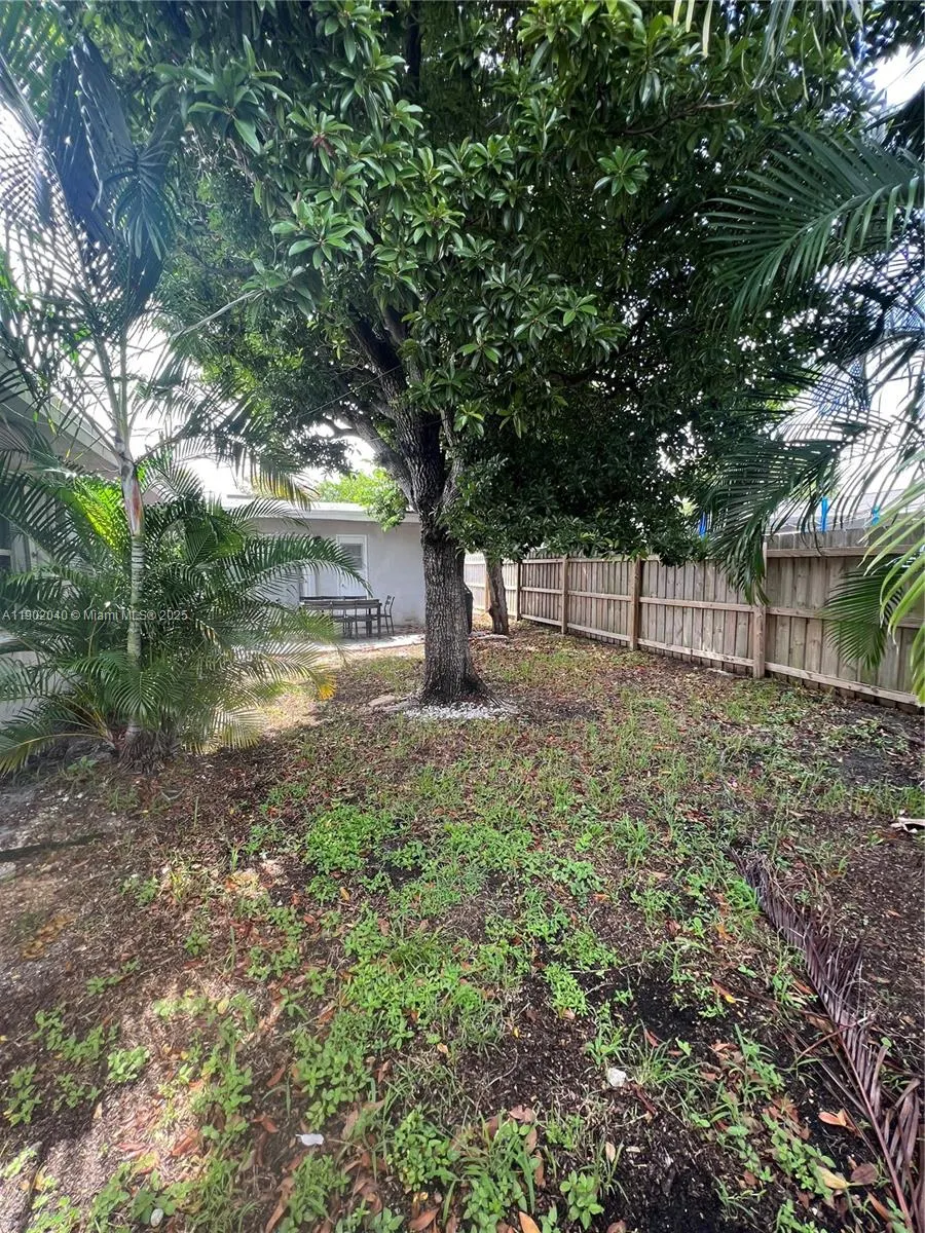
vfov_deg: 106.2
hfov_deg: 89.9
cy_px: 616
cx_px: 462
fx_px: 463
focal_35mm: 13
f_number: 1.8
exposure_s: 1/116
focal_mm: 1.57
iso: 32
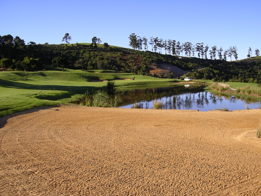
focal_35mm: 38
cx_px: 130
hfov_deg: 49.0
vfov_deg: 37.7
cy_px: 98
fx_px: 287
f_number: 4.1
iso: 50
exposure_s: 1/400
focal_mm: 5.8
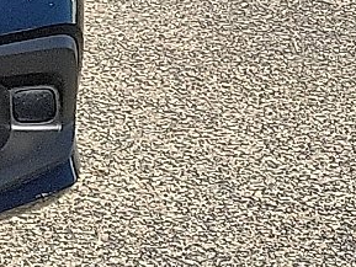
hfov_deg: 11.5
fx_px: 1482
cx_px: -480
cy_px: -194
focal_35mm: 144
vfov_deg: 9.8
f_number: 1.8
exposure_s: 1/2500
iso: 50
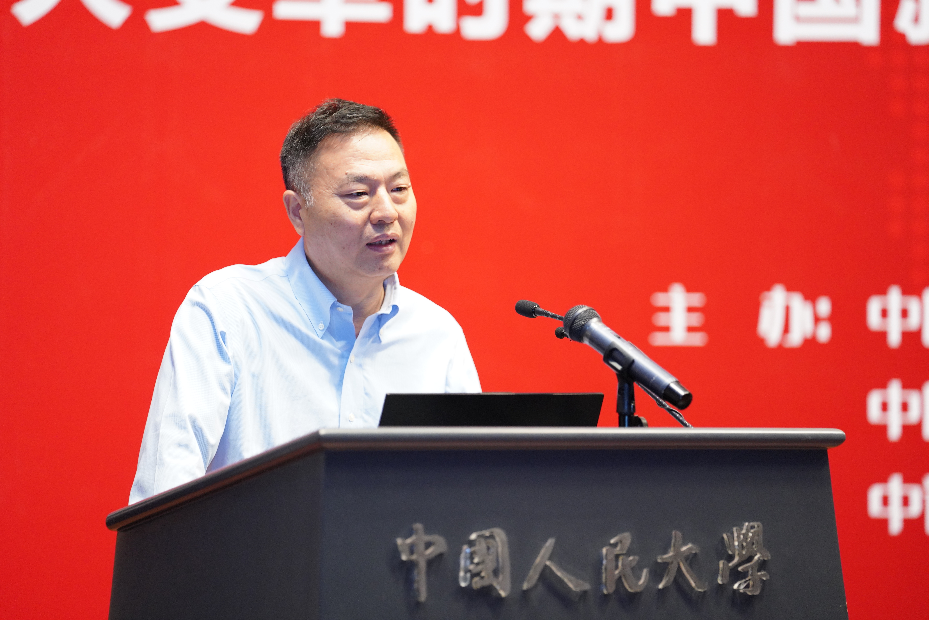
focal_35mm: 174
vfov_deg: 7.9
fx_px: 4491
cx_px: 464
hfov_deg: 11.8
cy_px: 310
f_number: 2.8
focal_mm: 174
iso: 3200
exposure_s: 1/160
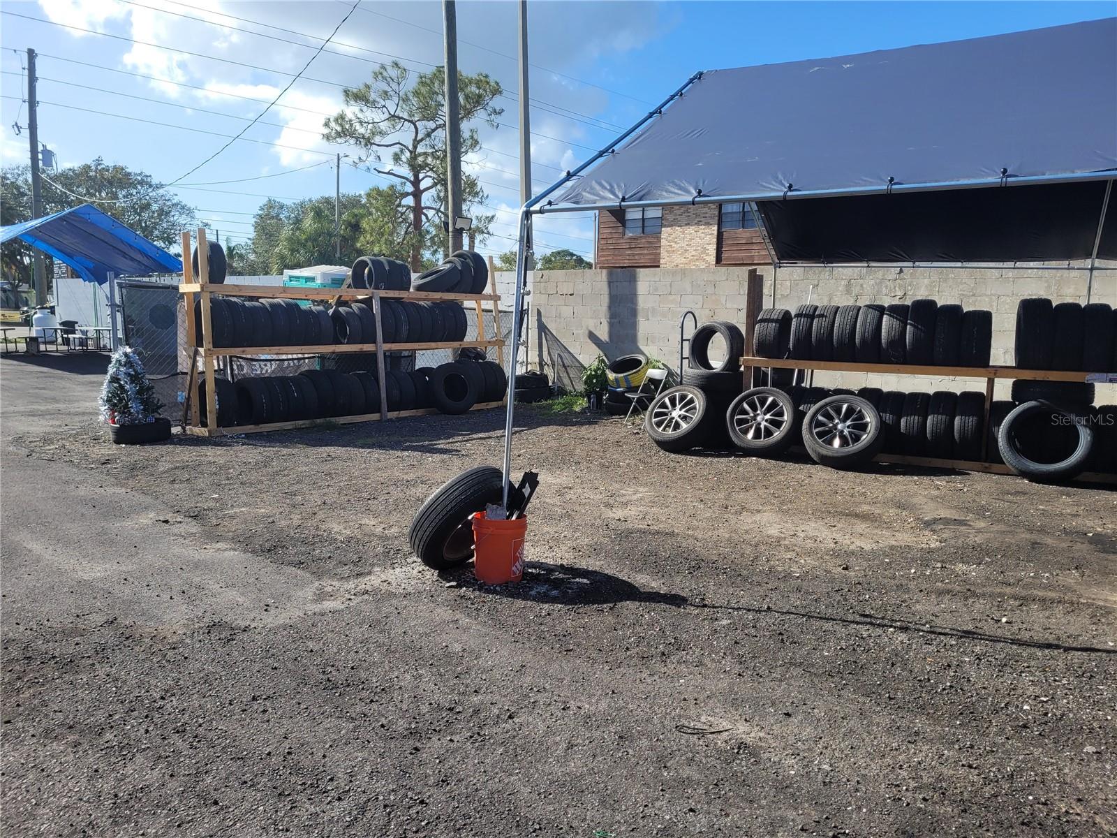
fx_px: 839
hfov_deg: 67.3
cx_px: 558
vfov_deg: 53.1
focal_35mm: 26
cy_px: 419
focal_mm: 5.4
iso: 40
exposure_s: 1/1910
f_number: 1.8
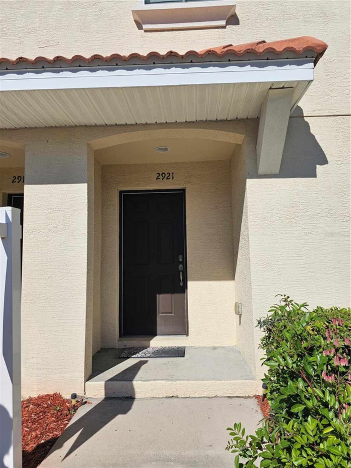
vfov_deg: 73.9
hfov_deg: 58.9
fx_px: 311
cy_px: 234
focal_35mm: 23
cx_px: 176
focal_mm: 6.3
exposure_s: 1/1756
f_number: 1.7
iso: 10
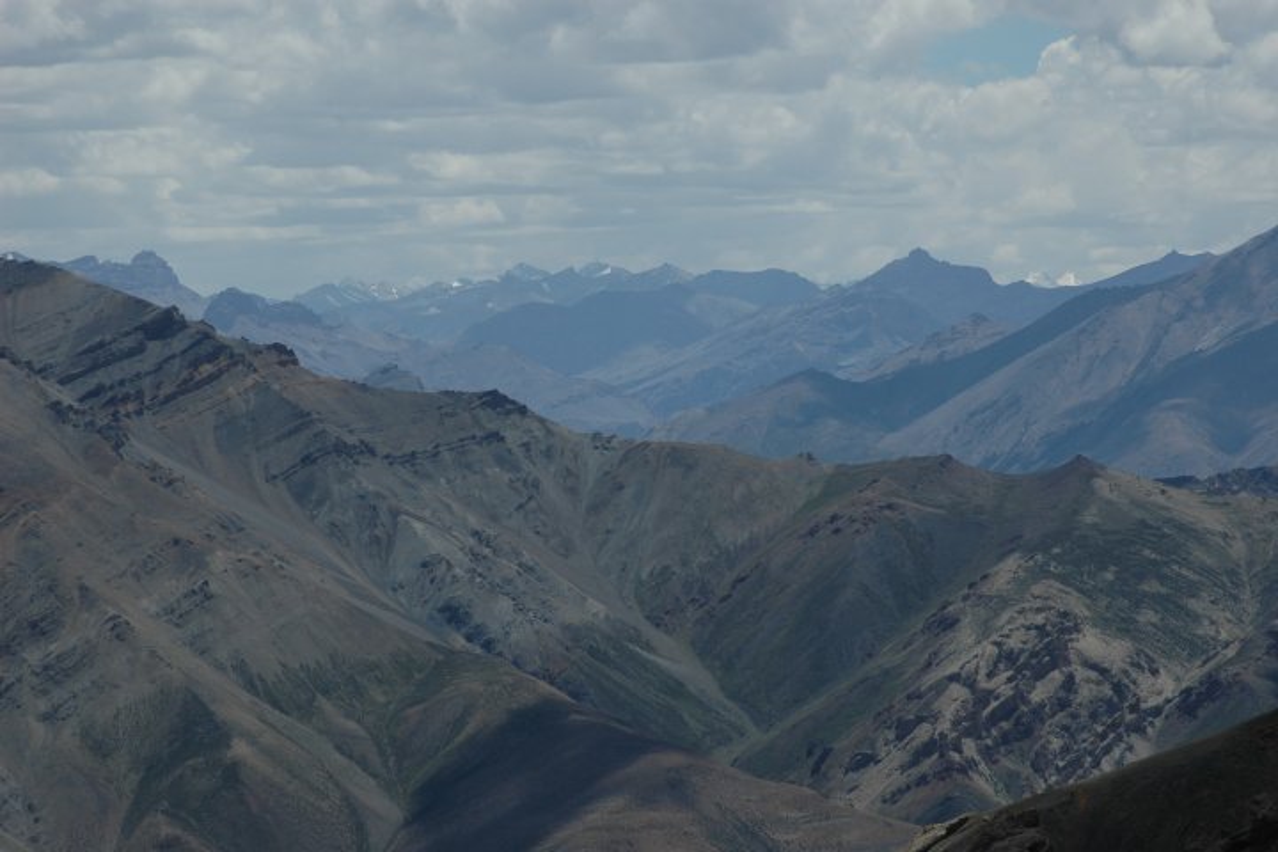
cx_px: 639
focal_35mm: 218
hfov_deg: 9.5
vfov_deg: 6.3
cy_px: 426
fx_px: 7721
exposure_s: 1/1000
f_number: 8
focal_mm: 145
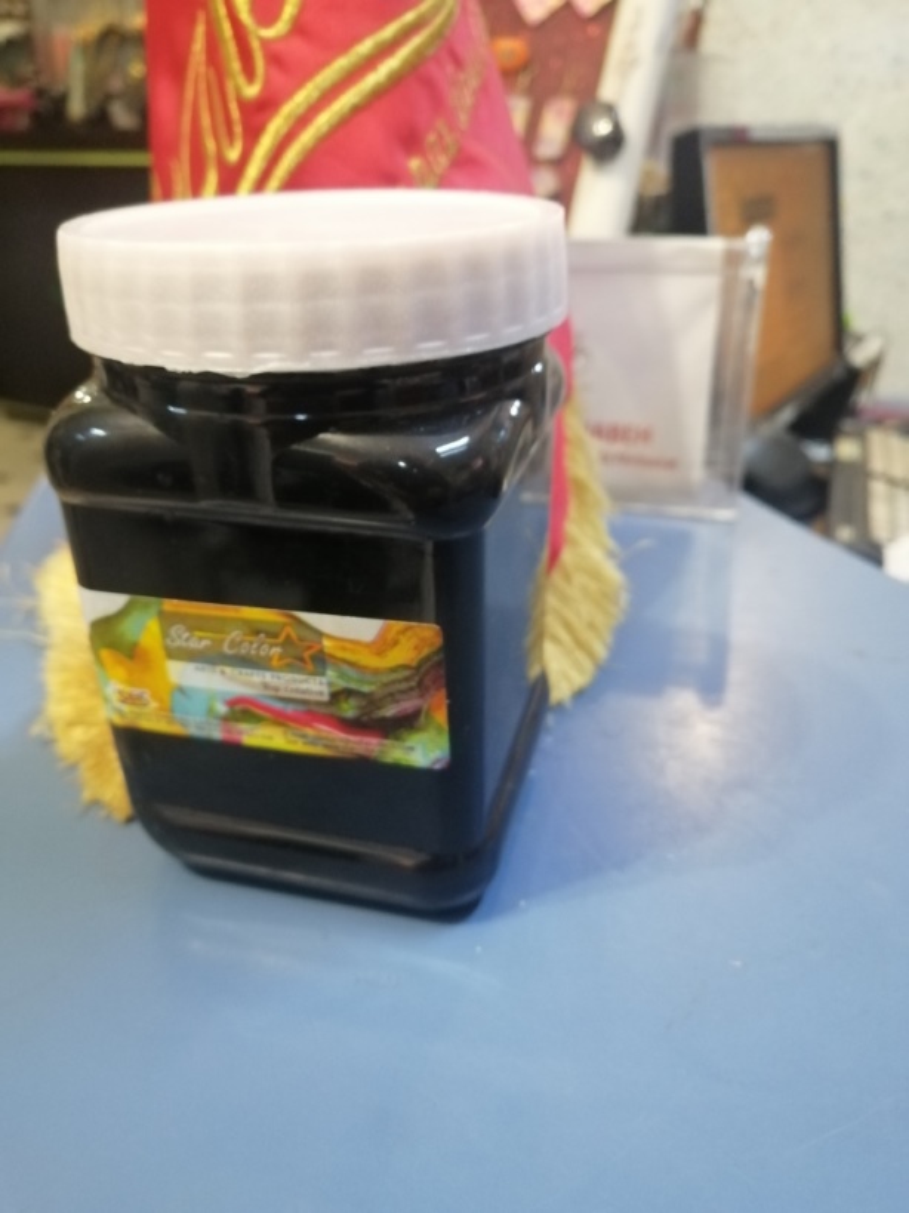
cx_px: 454
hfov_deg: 53.1
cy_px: 606
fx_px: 911
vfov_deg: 67.3
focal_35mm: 26
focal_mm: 3.96
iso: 500
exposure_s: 1/20
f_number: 1.8
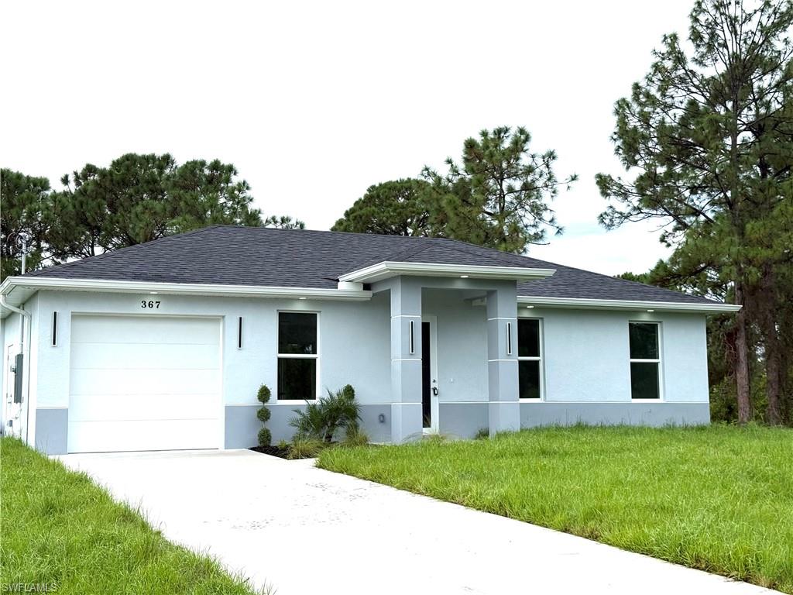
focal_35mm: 48
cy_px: 298
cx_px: 396
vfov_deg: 30.3
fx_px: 1100
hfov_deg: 39.7
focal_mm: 6.76
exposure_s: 1/2667
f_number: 1.78
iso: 64
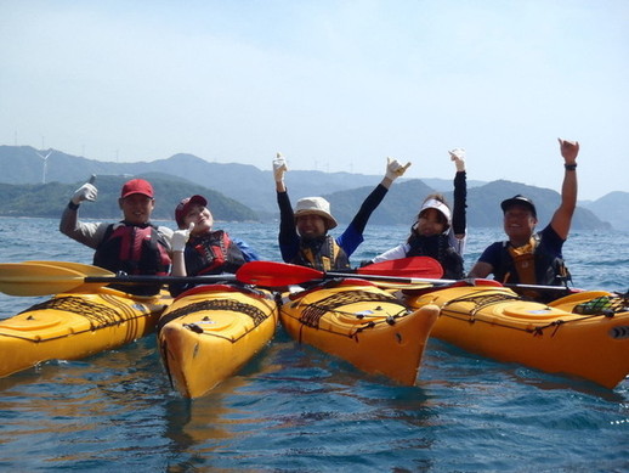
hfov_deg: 32.2
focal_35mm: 60
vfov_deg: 24.4
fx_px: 1091
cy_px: 236
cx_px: 314
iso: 125
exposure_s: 1/80
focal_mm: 10.73
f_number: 14
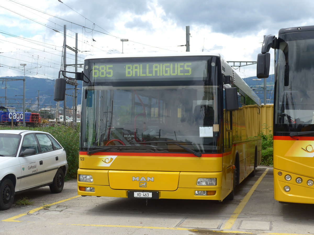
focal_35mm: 59
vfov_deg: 24.8
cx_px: 157
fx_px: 535
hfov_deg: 32.7
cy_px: 118
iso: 80
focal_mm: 12
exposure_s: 1/800
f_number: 3.5
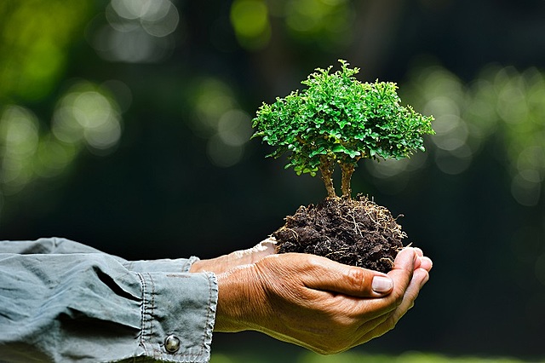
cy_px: 182
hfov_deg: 10.3
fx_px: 3026
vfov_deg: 6.9
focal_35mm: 200
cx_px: 272
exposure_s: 1/160
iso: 100
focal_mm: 200
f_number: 5.6
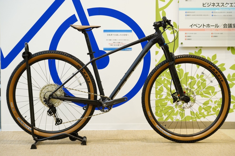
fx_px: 440
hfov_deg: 29.9
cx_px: 118
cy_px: 78
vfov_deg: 20.1
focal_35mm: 68
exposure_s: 1/80
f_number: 4
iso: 800
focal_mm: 45
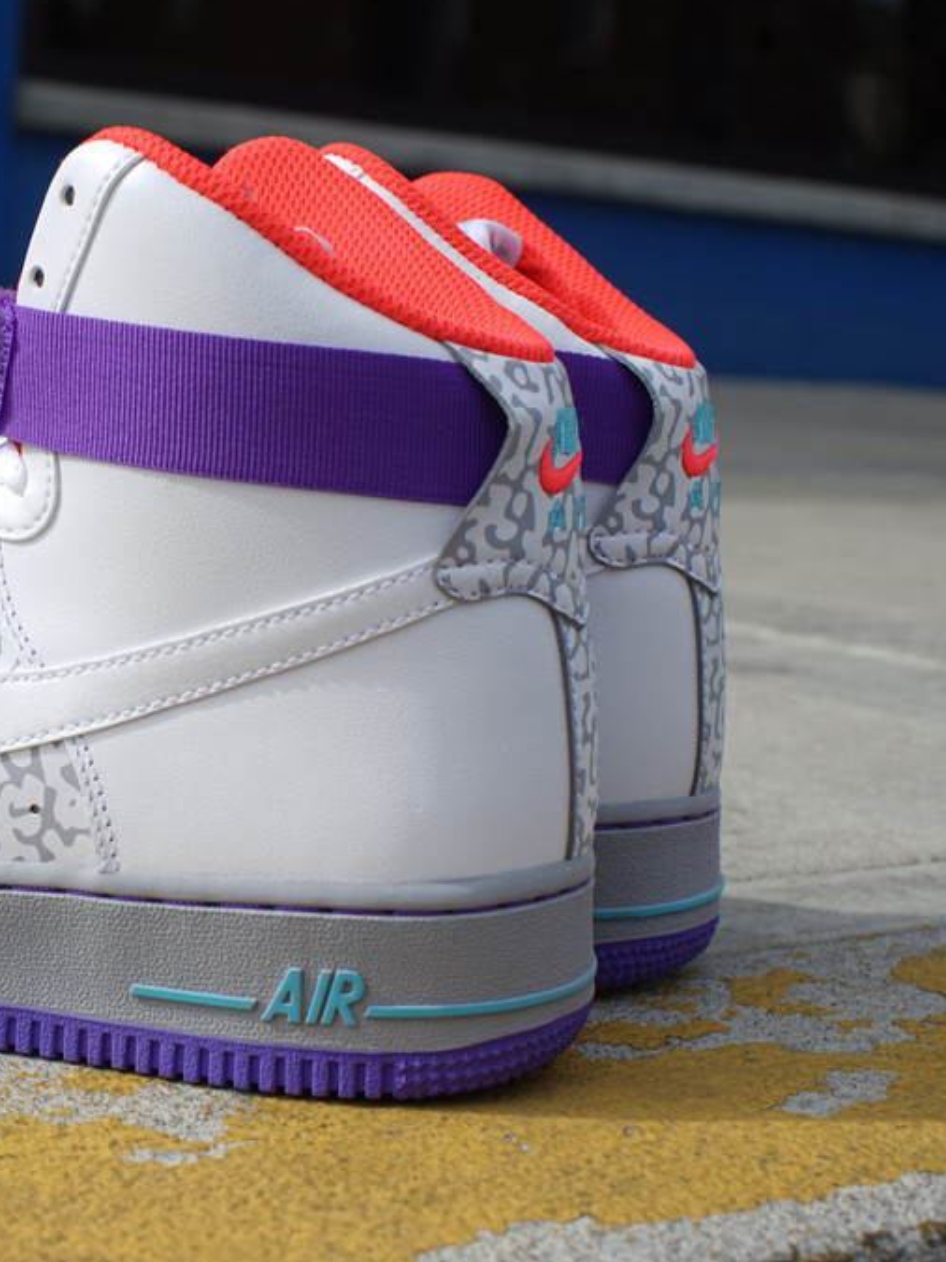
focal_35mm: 73
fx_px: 2661
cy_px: 628
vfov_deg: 26.7
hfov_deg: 19.7
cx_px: 49
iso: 64
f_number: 13
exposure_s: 1/80
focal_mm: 50
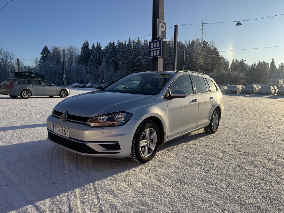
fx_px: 197
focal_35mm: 24
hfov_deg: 71.6
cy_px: 106
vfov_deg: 56.8
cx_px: 142
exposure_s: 1/4608
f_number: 1.78
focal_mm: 6.76
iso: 80
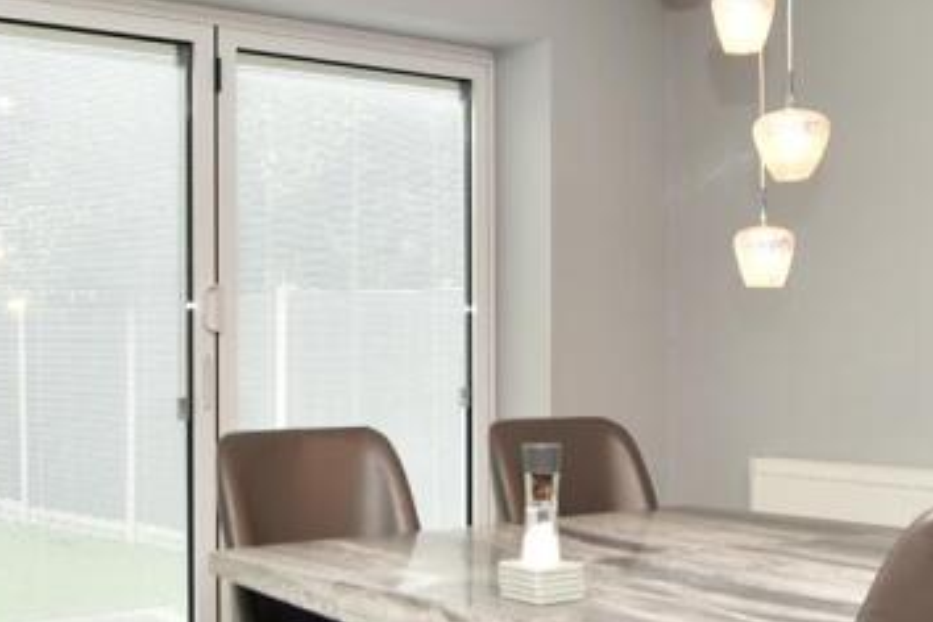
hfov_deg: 36.2
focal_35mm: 55
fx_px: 1425
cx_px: 387
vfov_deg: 24.6
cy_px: 347
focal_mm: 13
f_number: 4.5
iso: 160
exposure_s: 1/60
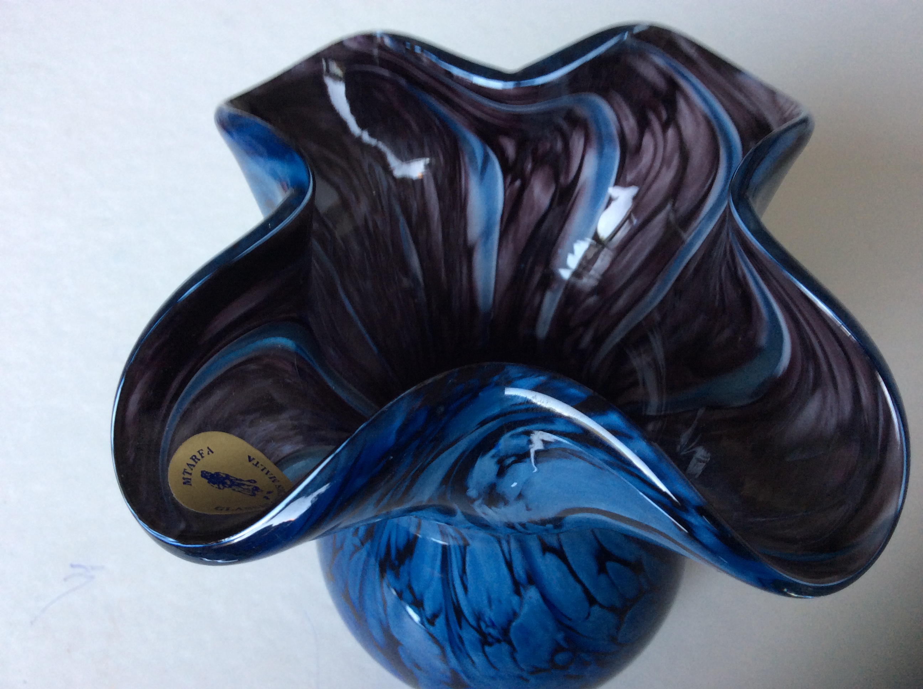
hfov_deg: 56.9
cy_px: 344
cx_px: 462
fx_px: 852
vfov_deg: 44.1
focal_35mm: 32
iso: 50
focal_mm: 3.3
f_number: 2.4
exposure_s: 1/25
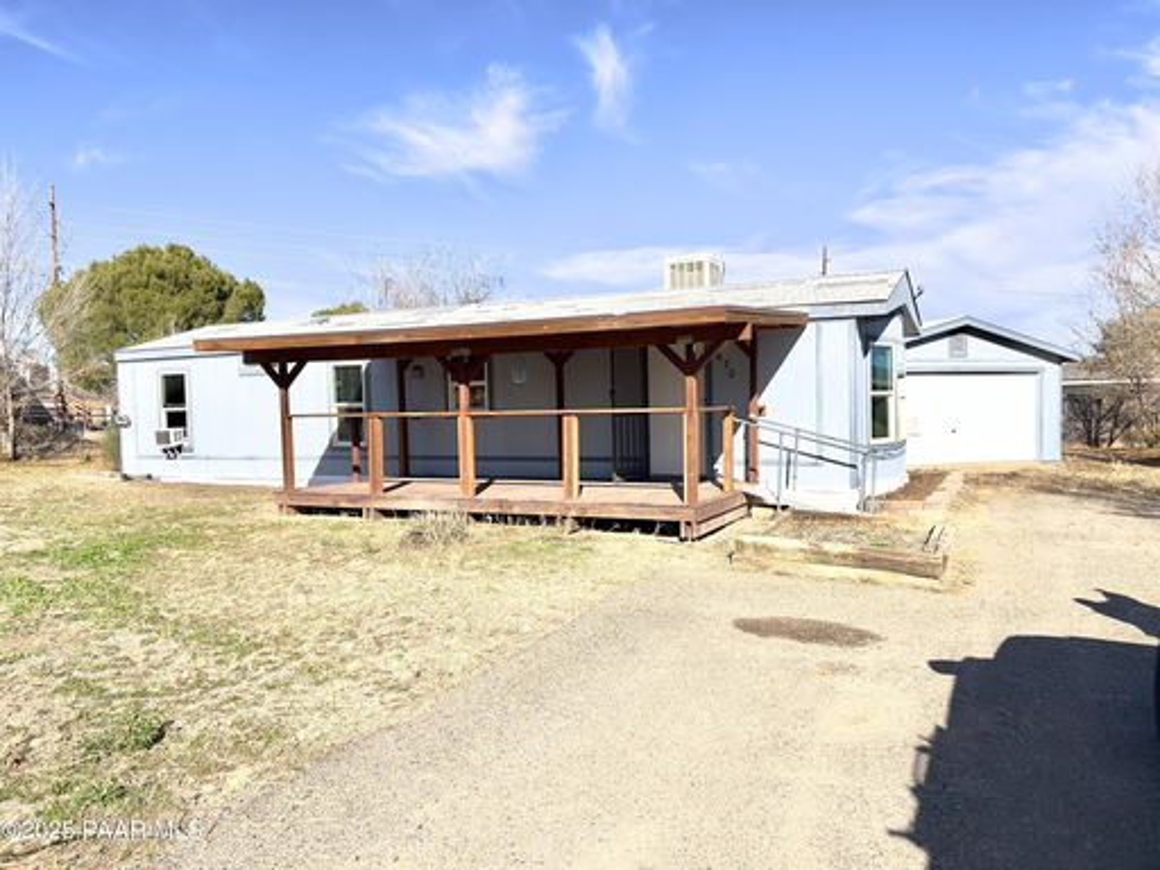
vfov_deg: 53.1
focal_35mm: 26
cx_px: 580
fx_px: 871
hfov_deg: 67.3
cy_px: 435
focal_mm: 5.7
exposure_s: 1/6211
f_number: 1.5
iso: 50
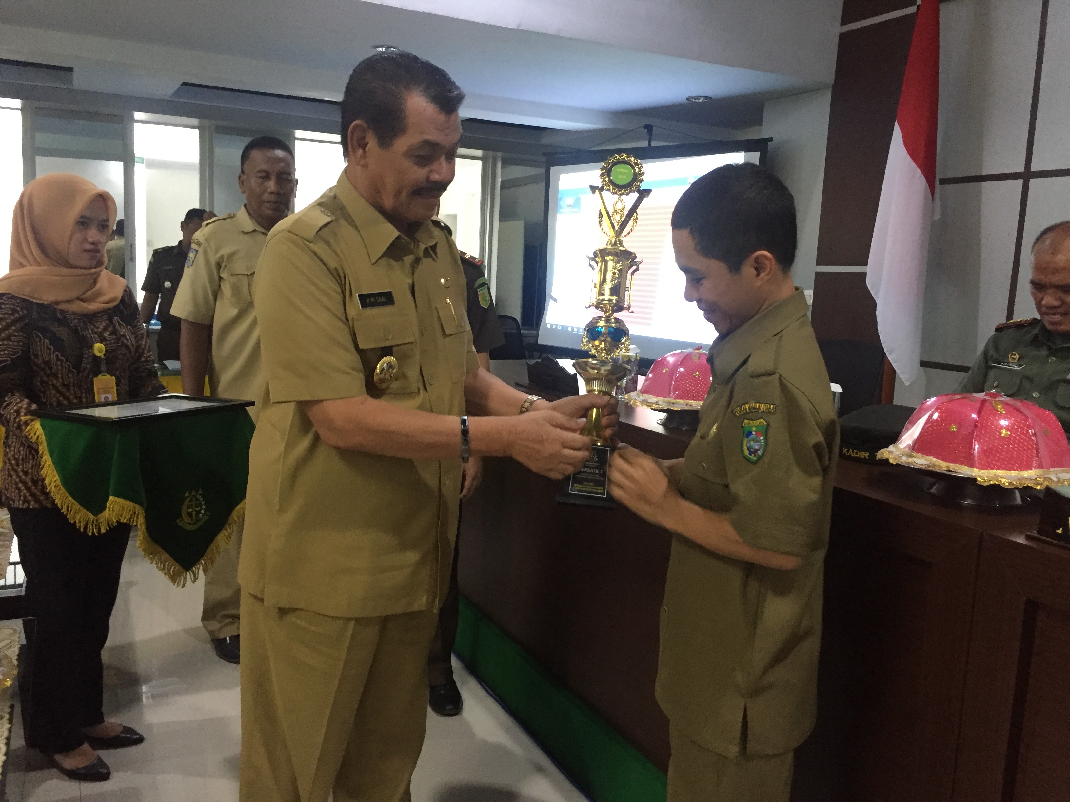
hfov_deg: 61.7
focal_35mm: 29
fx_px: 896
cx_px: 535
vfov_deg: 48.2
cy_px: 401
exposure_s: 1/33
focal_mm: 4.15
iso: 320
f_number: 2.2
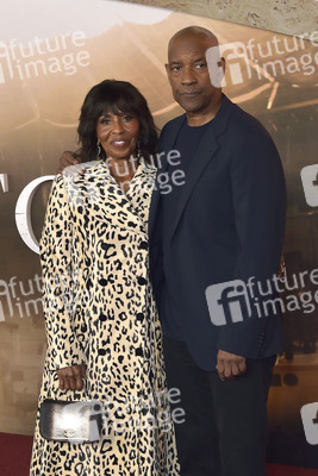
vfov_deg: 32.4
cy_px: 238
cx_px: 159
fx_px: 821
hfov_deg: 21.9
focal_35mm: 62
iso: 1000
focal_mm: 62
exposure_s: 1/250
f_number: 5.6
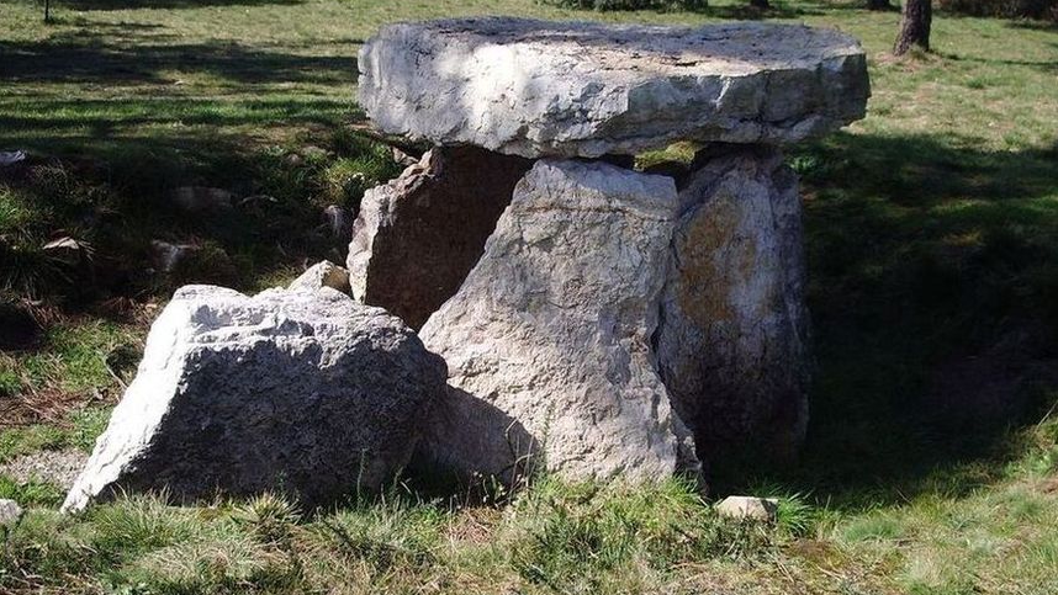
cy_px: 251
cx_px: 528
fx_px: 1263
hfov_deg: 45.5
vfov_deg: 26.5
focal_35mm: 45
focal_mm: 6.8
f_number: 4.6
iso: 50
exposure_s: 1/200
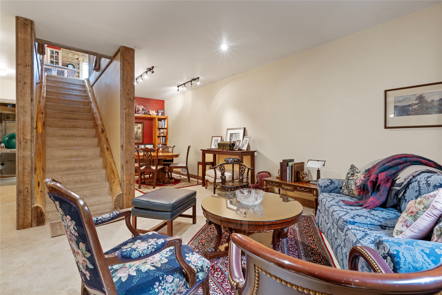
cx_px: 221
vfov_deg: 73.7
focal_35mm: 16
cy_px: 148
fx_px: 196
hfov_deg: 96.7
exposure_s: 1/6
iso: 320
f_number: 7.1
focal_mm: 16
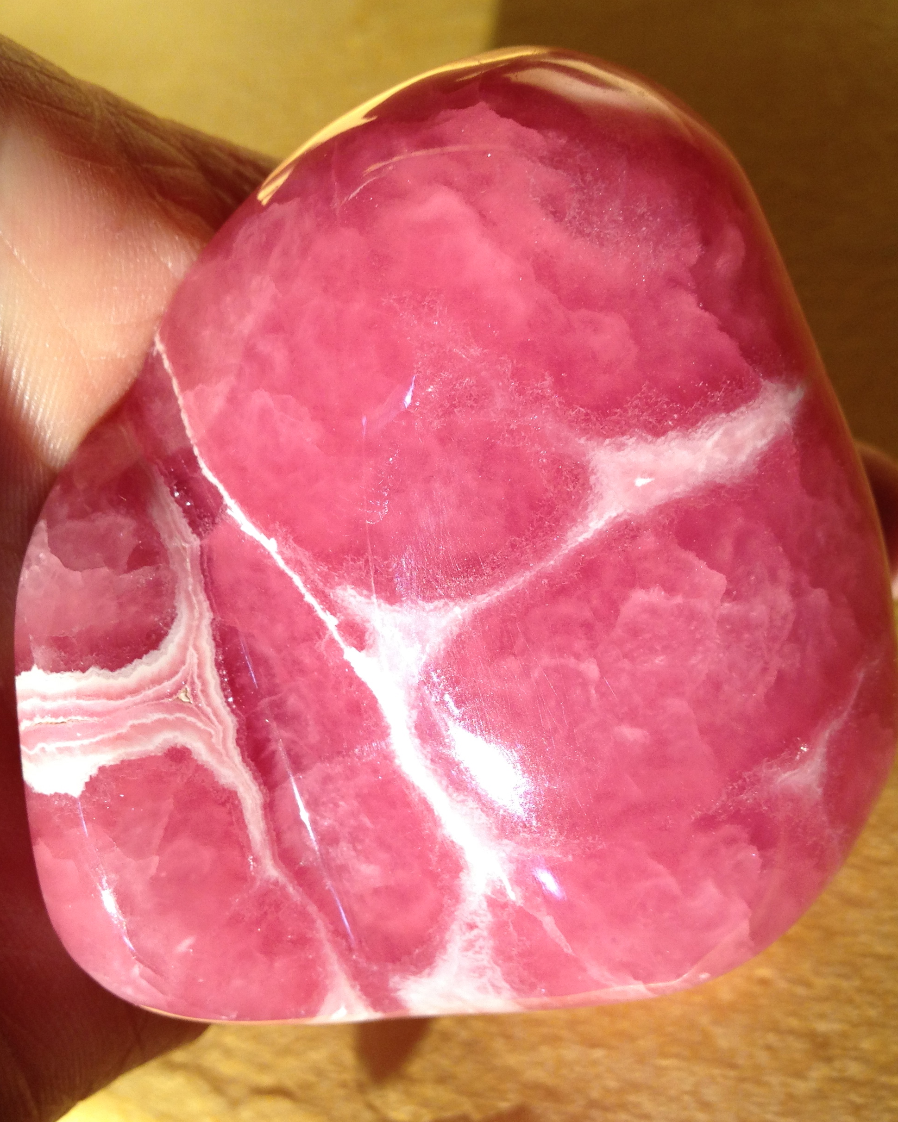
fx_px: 1528
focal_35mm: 46
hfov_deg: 32.7
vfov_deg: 40.3
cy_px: 560
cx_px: 462
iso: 80
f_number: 2.4
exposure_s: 1/60
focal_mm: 4.28
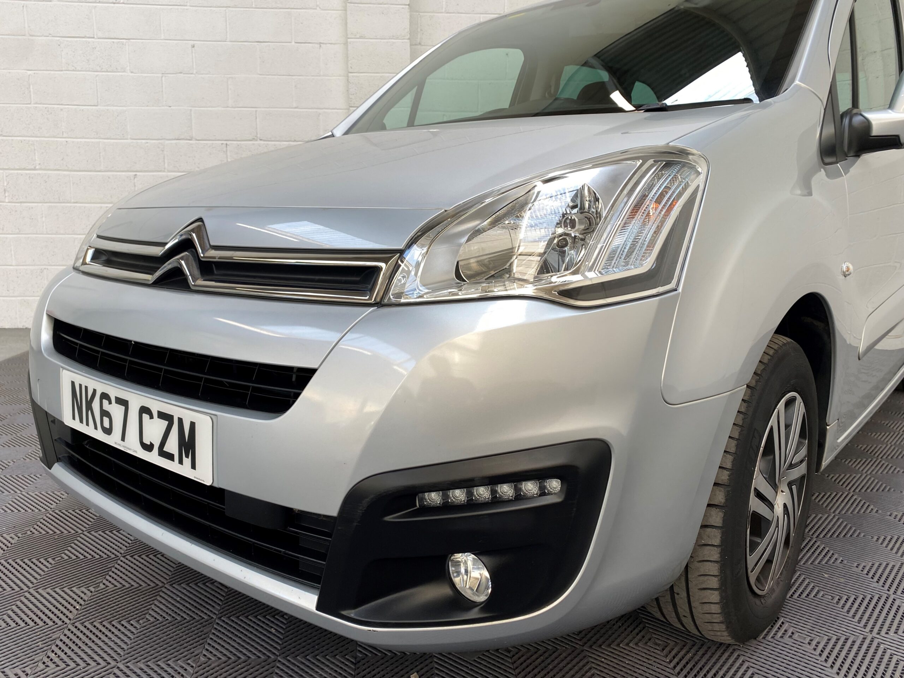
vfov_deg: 53.1
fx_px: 679
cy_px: 339
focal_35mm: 26
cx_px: 452
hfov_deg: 67.3
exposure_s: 1/100
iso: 32
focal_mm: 4.25
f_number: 1.8
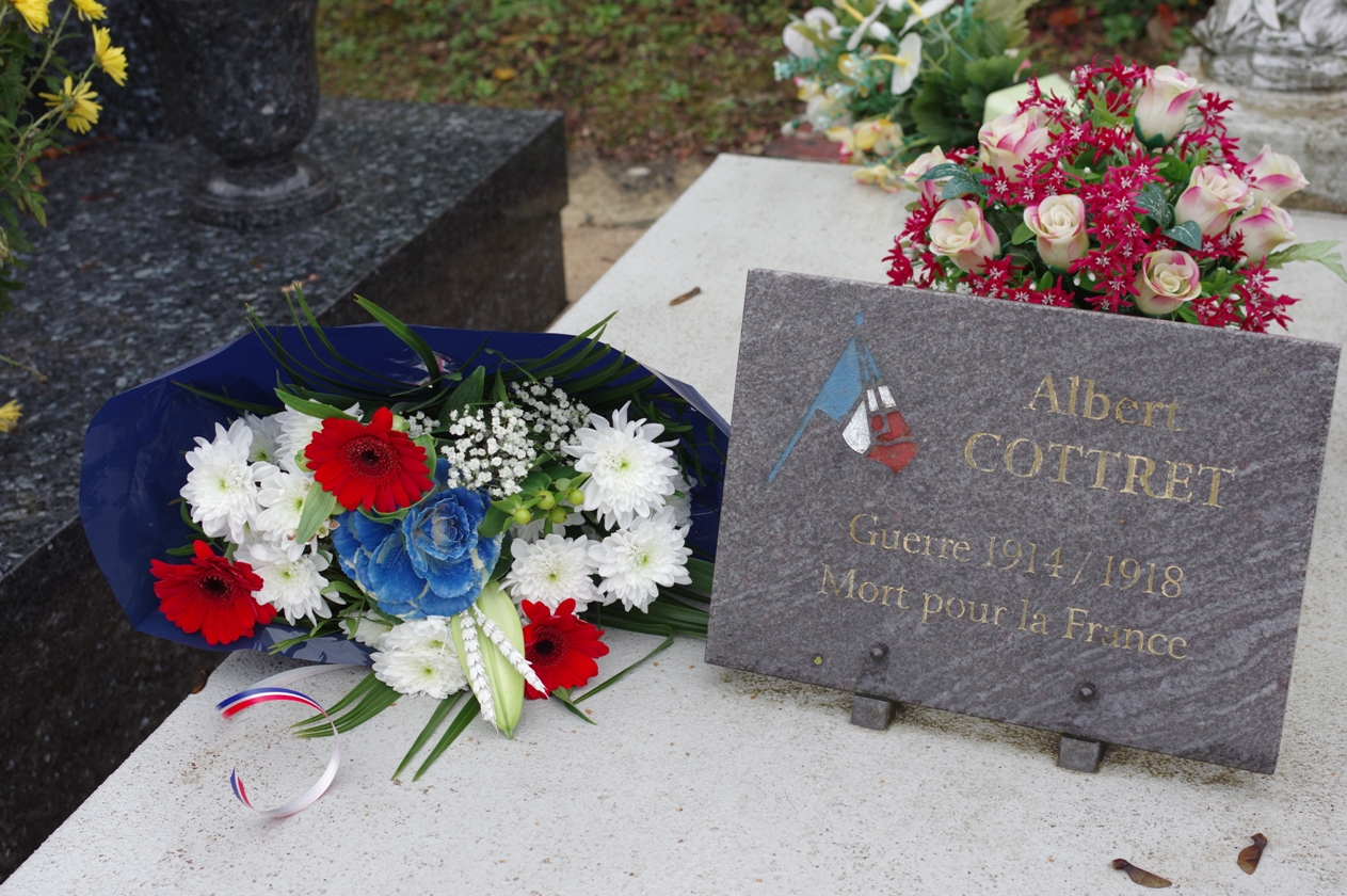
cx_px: 674
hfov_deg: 38.2
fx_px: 1944
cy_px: 448
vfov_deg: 25.9
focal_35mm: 52
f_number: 5
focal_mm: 35
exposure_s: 1/250
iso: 400
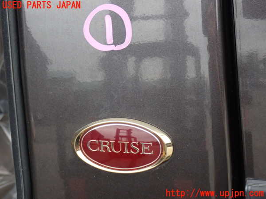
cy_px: 100
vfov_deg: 25.2
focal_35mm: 58
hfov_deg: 33.2
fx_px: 446
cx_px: 133
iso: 400
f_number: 3.5
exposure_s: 1/60
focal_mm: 10.35
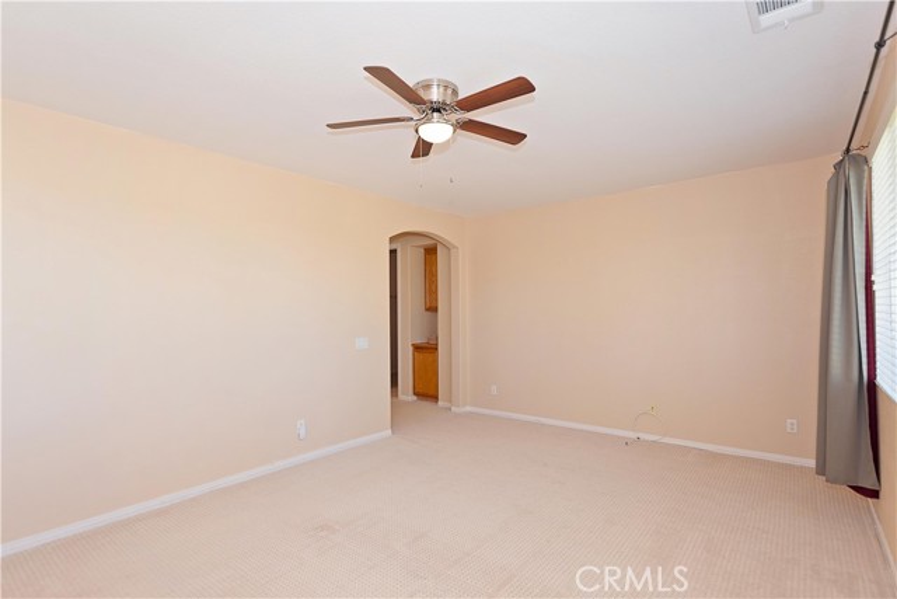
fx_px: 424
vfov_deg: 70.5
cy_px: 300
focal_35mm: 17
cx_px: 448
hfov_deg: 93.3
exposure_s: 1/125
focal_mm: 11.5
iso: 200
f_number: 4
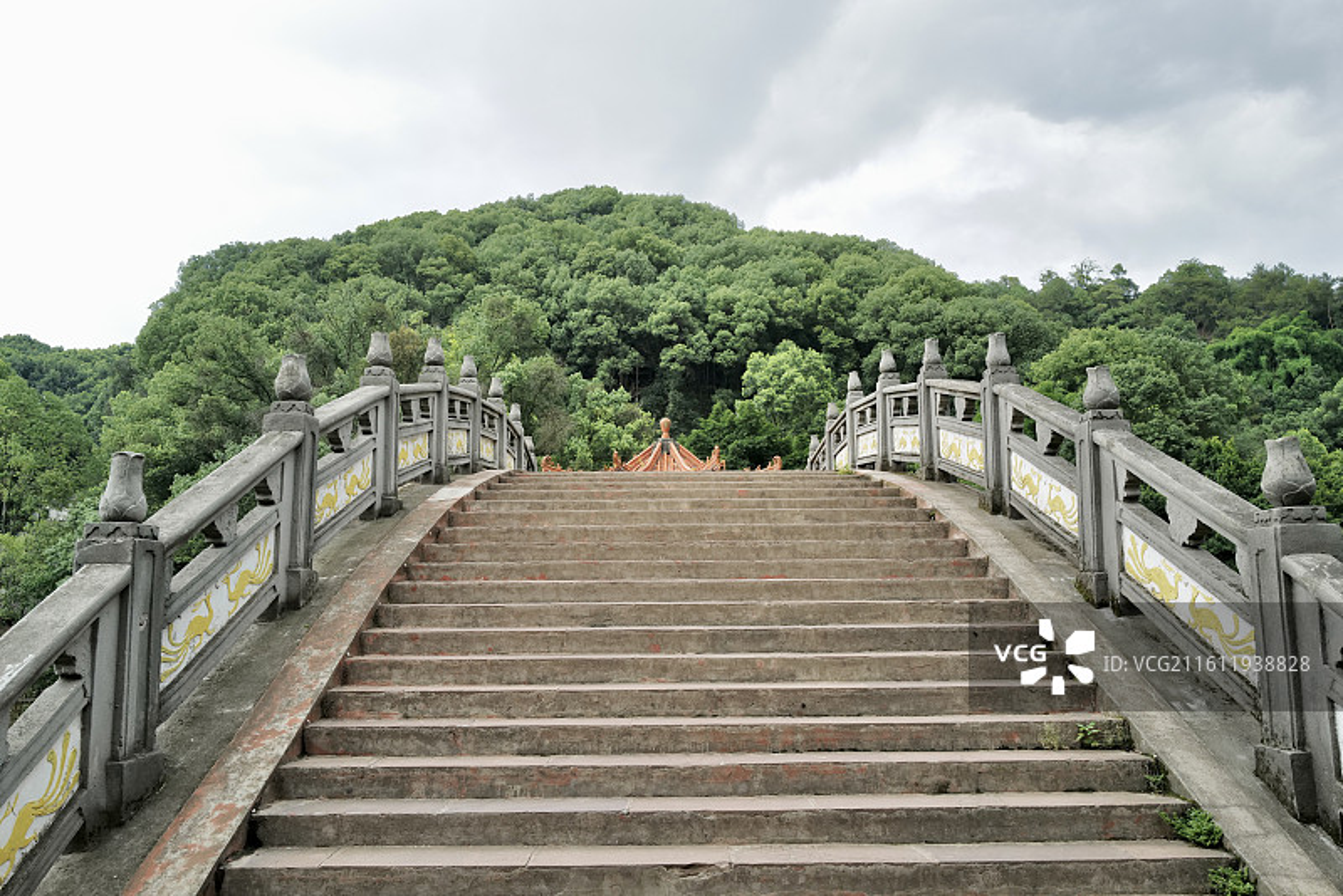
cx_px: 672
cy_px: 448
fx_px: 1045
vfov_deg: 46.4
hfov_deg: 65.5
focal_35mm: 28
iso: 1000
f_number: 8
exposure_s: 1/250
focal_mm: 28
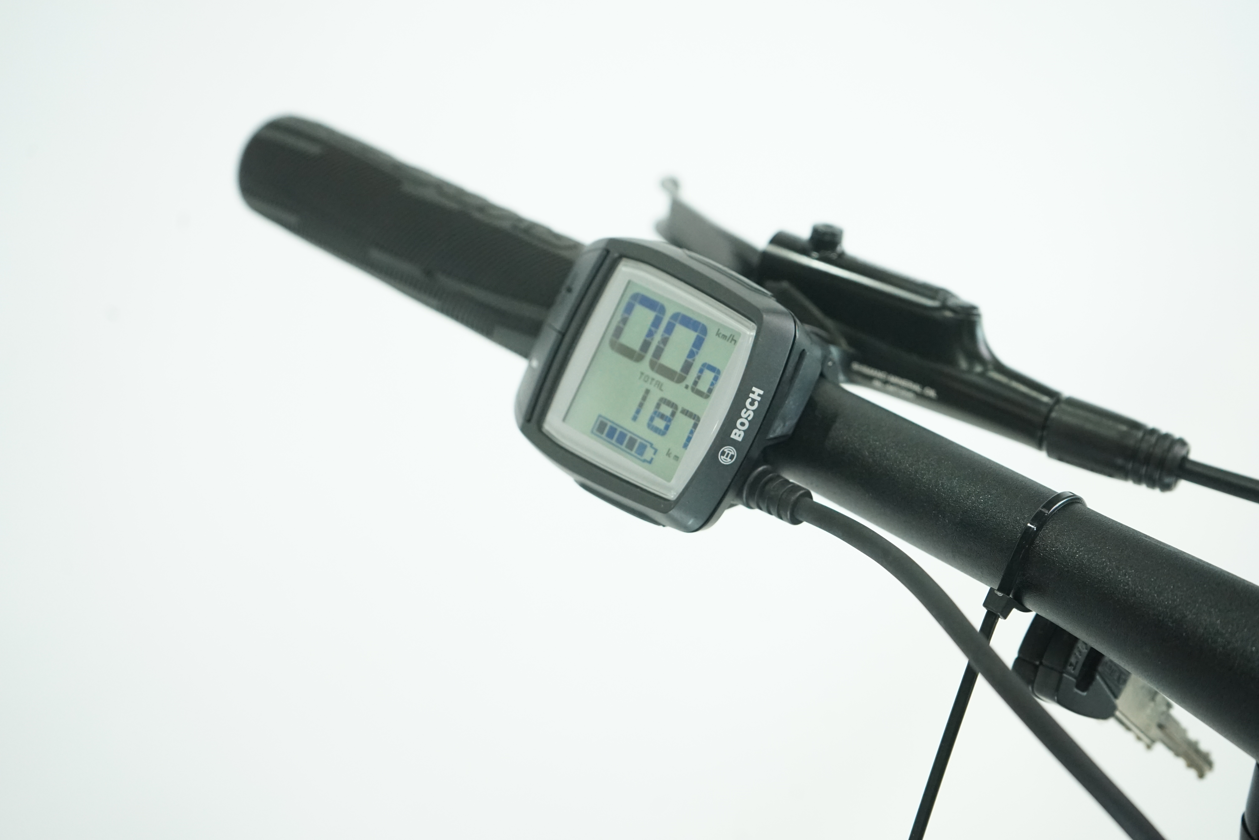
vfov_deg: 28.6
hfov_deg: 41.9
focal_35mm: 47
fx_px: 1644
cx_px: 630
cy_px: 420
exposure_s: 1/200
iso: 3200
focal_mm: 47
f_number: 6.3
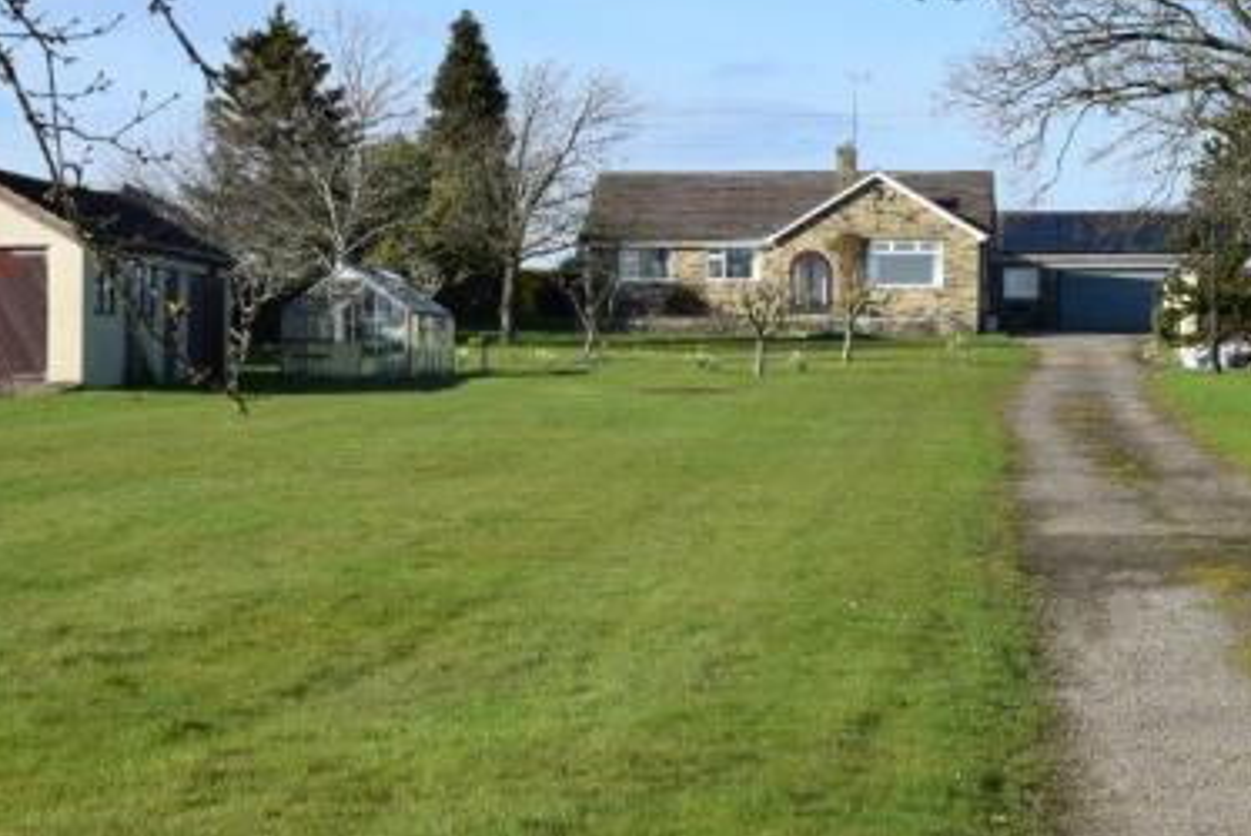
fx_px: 3195
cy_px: 366
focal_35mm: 92
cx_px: 761
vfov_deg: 14.9
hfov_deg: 22.1
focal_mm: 35
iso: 200
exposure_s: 1/320
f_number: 9
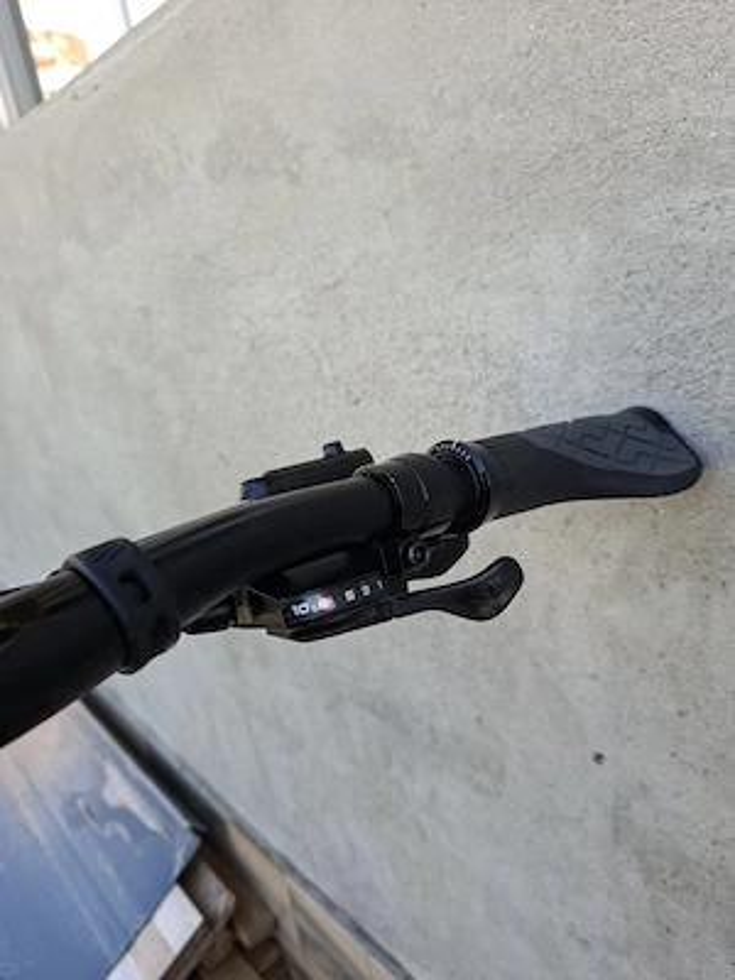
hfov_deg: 58.9
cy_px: 490
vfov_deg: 73.9
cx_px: 368
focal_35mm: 23
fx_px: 651
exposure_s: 1/114
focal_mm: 5.54
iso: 50
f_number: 1.8
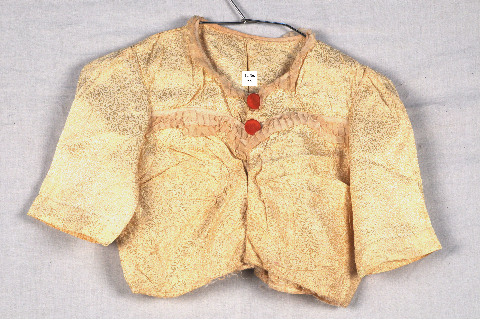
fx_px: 1698
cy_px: 160
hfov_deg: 16.1
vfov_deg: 10.7
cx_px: 240
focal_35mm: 128
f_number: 16
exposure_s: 1/25
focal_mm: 85
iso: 400
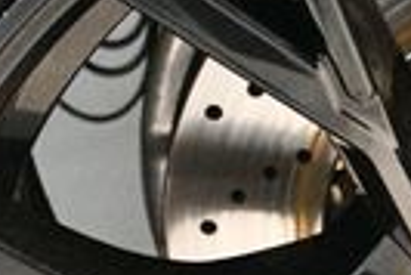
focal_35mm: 250
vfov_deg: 5.5
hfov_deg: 8.1
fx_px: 2857
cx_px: 593
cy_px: 334
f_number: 4.2
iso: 6400
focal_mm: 35
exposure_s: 1/60
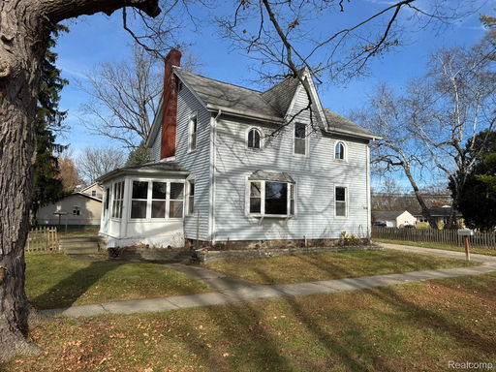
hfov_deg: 71.6
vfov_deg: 56.8
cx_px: 248
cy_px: 186
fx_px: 344
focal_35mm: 24
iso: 80
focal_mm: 6.76
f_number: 1.78
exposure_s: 1/3597
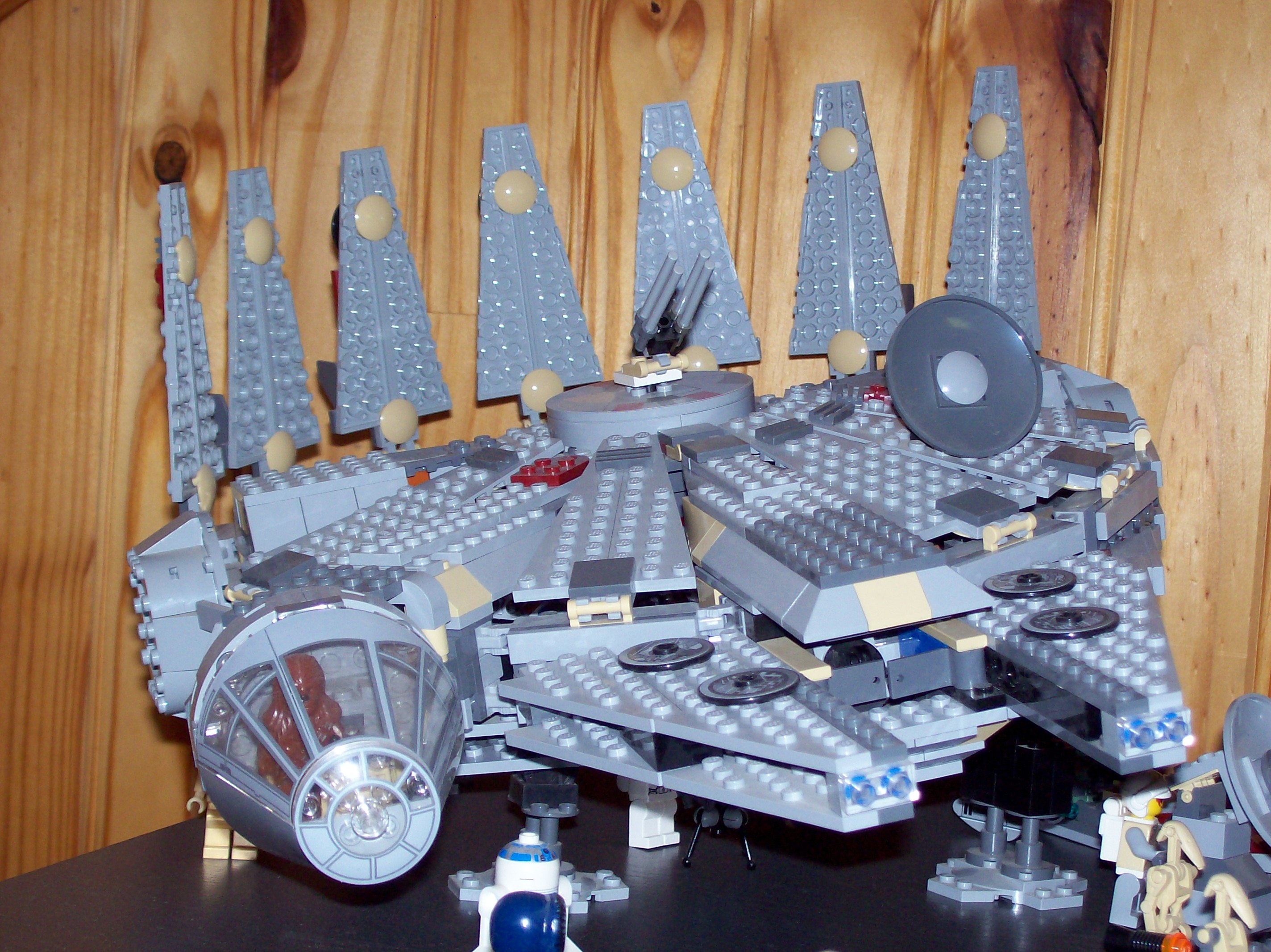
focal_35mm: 70
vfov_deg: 21.0
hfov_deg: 27.8
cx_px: 636
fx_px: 2569
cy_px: 476
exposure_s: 1/95.5
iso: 80
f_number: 3.8
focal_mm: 11.6
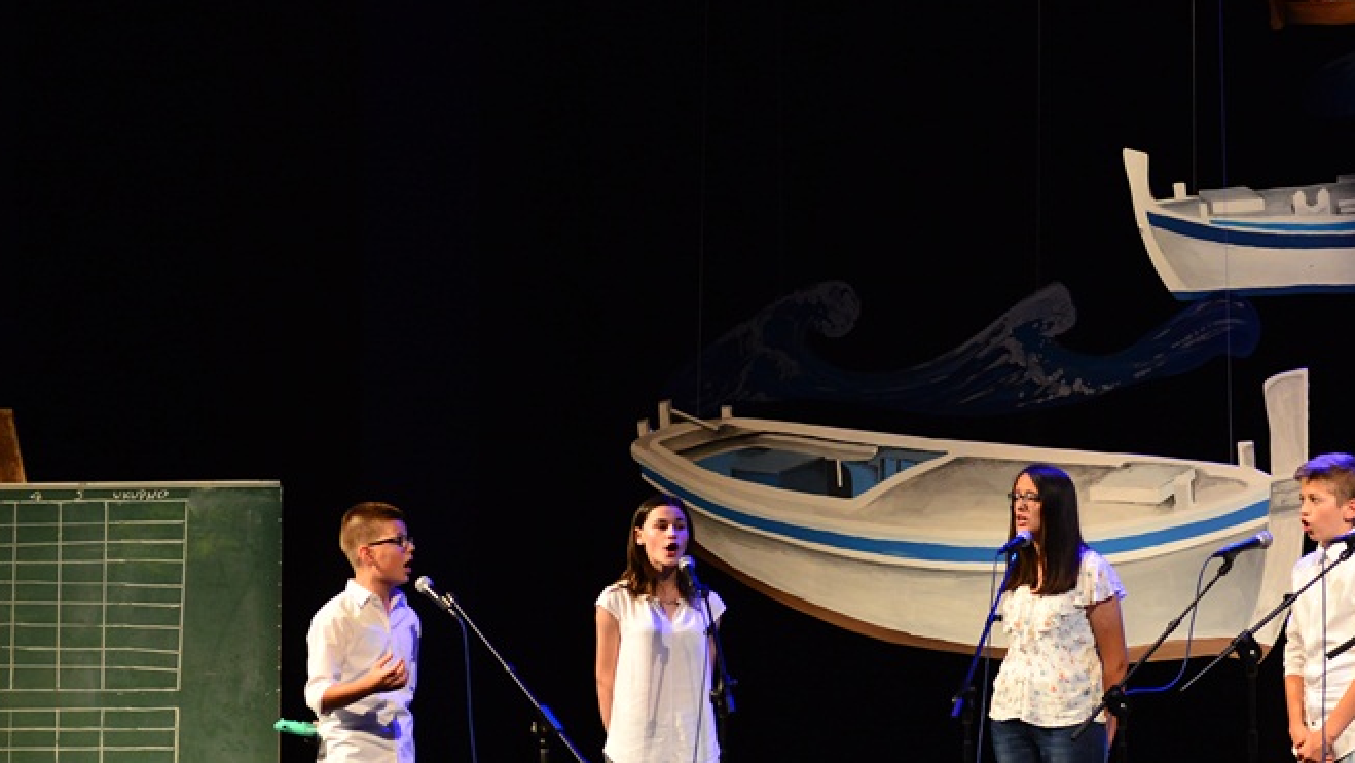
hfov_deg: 15.3
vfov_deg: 8.7
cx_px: 808
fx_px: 5031
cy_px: 584
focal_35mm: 140
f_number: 4
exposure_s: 1/125
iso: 2000
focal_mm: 86
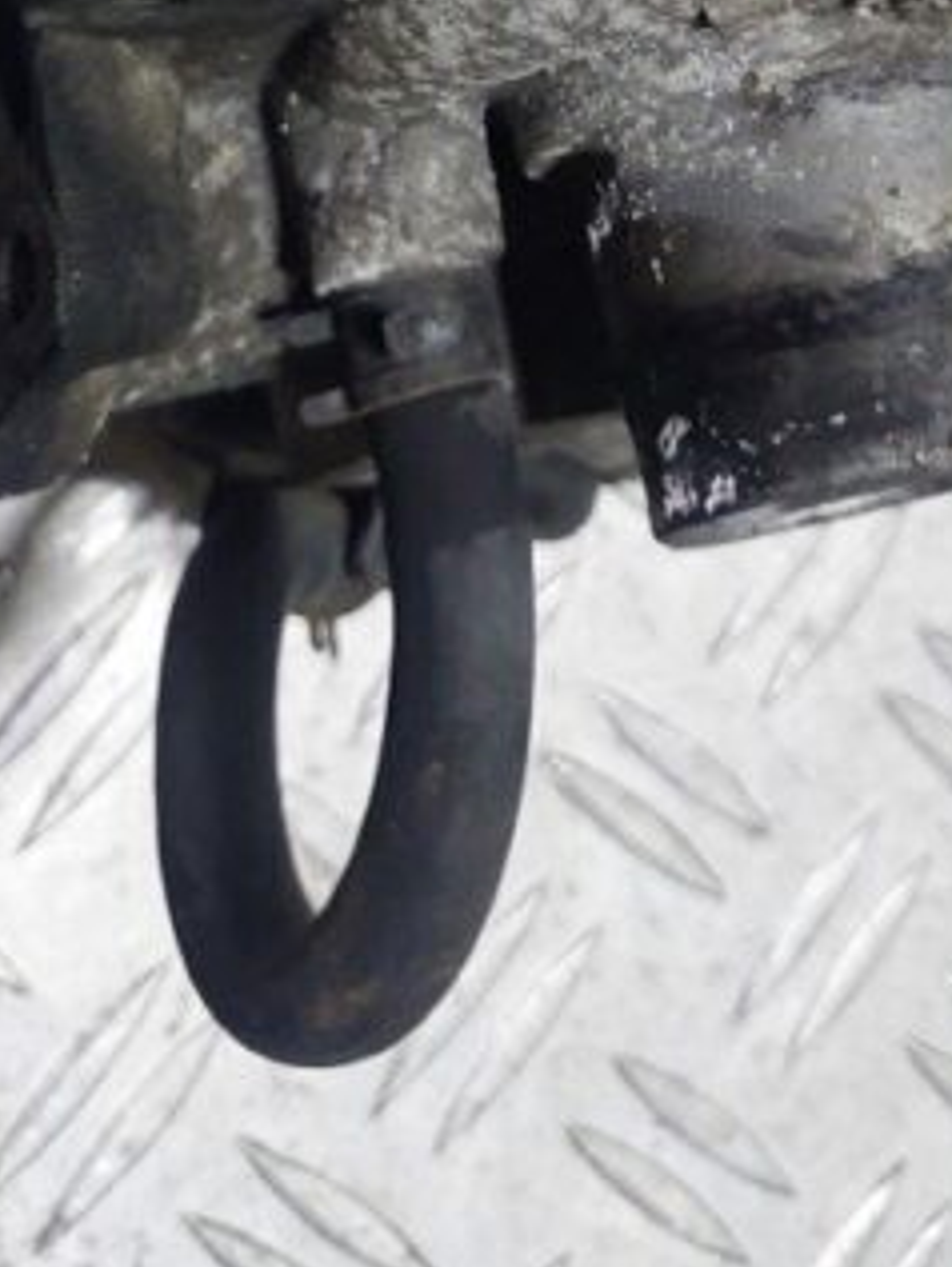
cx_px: 544
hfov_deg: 23.3
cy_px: -260
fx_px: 2309
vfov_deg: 27.1
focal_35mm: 63
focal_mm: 5.23
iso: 250
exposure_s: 1/100
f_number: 1.8
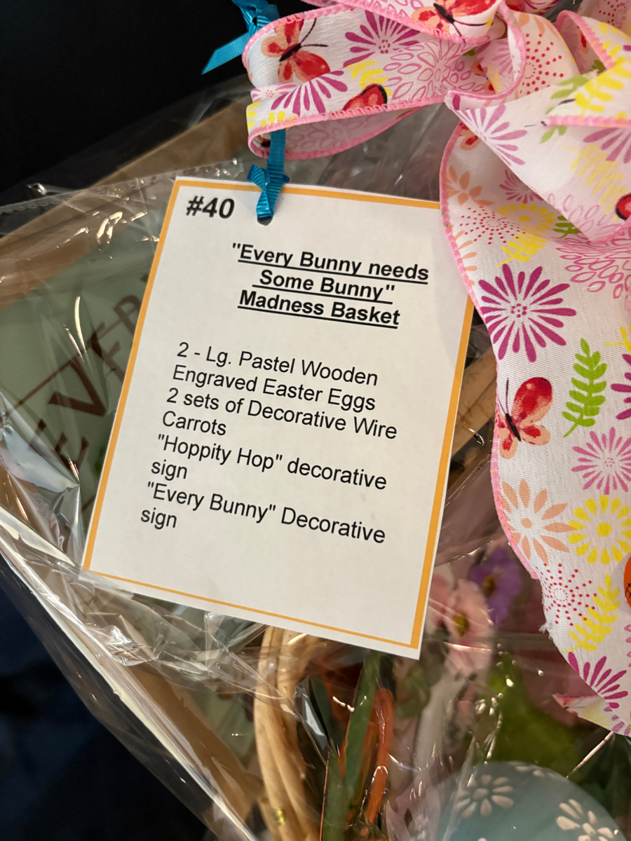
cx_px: 316
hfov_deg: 53.1
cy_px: 420
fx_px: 632
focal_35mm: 26
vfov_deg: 67.3
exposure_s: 1/40
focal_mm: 5.96
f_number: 1.6
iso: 500
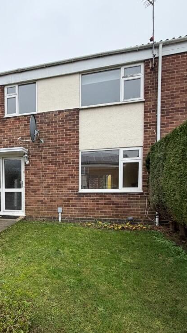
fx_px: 185
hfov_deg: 50.6
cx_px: 40
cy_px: 200
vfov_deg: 82.9
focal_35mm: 21
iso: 125
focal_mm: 2.22
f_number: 2.2
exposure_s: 1/121
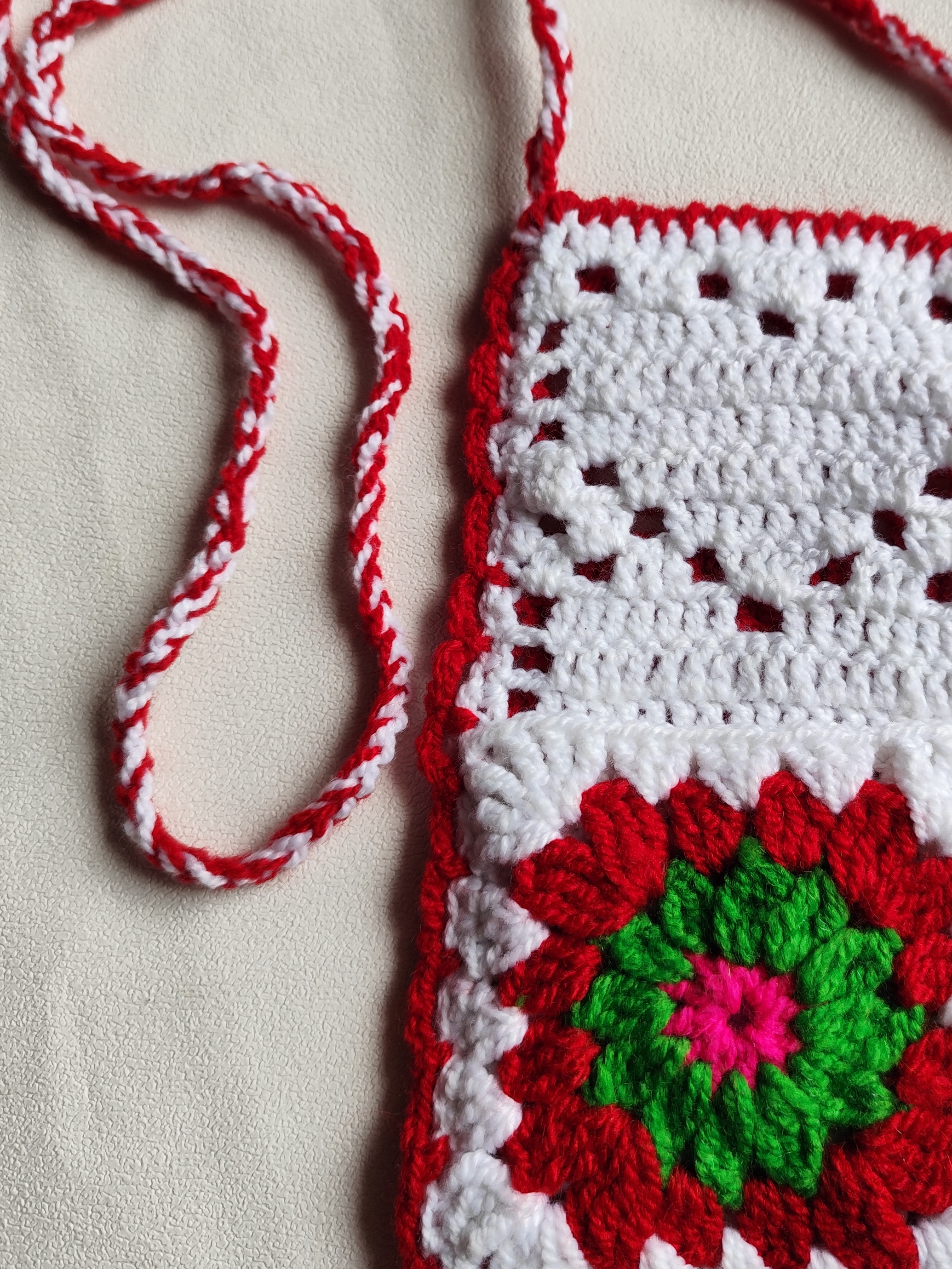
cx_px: 631
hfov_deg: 41.3
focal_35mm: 34
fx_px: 1247
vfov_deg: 53.7
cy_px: 526
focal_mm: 6.19
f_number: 1.65
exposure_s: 1/100
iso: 100
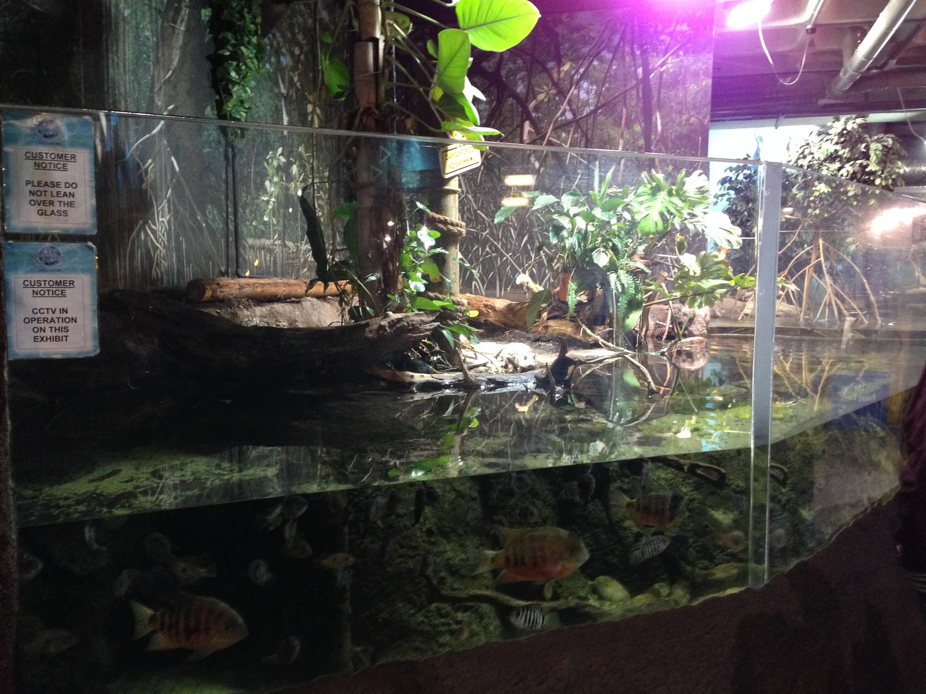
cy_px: 347
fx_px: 883
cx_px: 463
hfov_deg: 55.4
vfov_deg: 42.9
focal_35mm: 33
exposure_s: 1/20
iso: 320
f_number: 2.4
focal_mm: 4.12
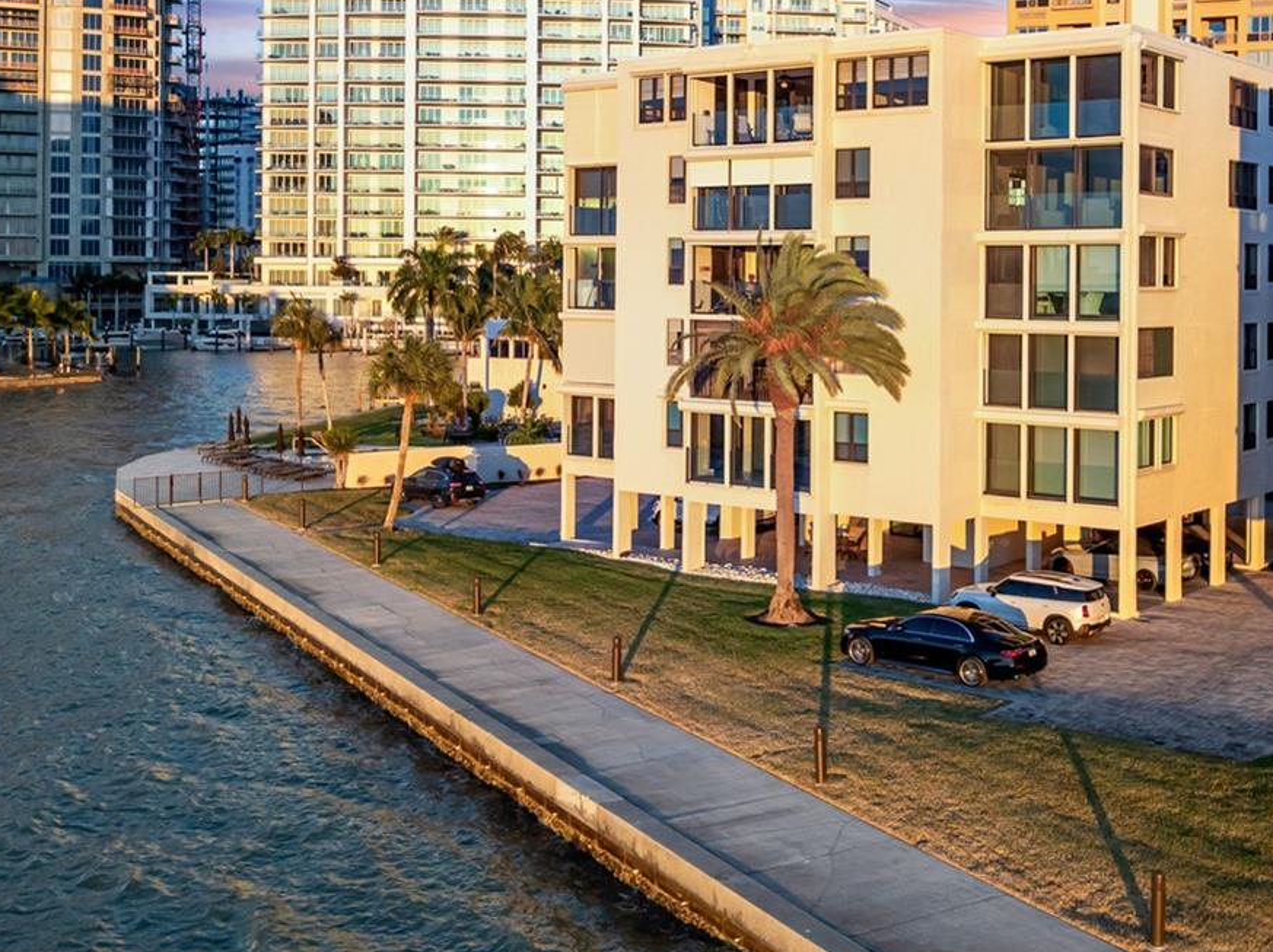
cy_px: 300
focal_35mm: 44
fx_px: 1617
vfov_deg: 32.5
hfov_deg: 42.4
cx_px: 849
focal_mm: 12.29
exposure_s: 1/50
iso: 200
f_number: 2.8
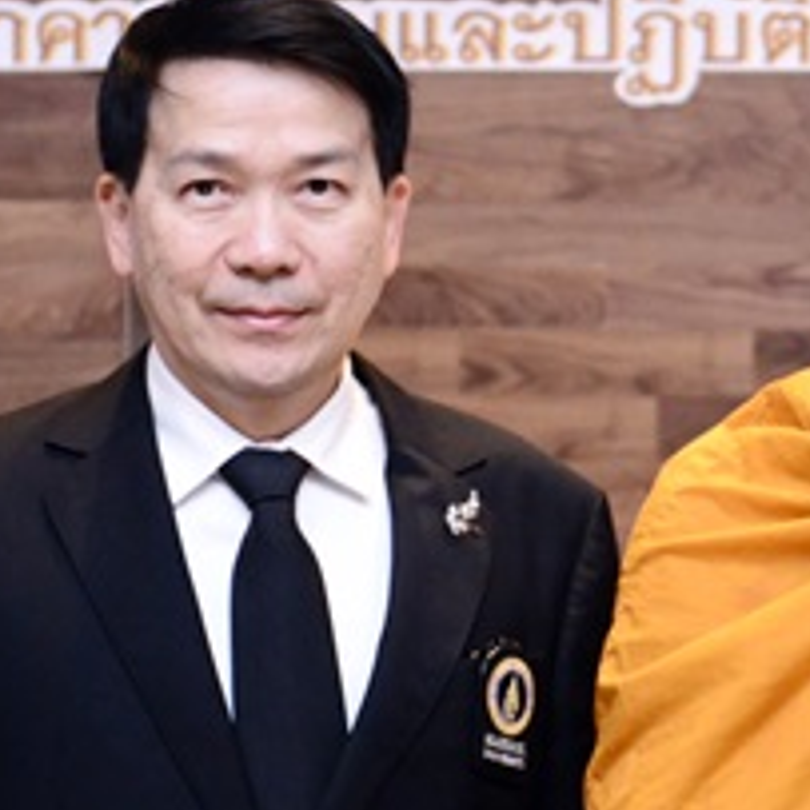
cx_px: 1002
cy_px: 78
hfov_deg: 7.7
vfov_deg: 7.7
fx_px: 5983
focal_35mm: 226
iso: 2500
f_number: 3.2
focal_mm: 45
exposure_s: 1/125
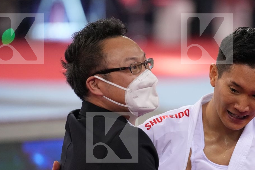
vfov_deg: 3.9
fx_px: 2493
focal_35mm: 352
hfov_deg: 5.8
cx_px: 207
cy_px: 137
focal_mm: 179
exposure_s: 1/1000
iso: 4000
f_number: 2.8
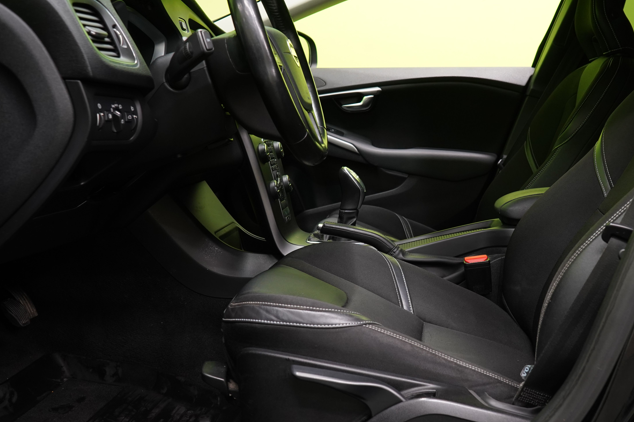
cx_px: 374
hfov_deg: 47.2
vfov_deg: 32.6
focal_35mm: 41
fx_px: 722
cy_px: 208
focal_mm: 30
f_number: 5.6
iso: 1250
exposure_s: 1/20
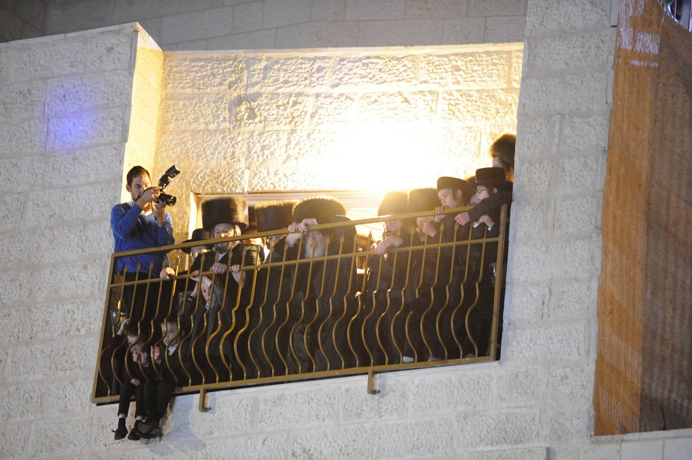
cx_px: 346
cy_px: 230
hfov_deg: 10.3
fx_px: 3841
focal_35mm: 200
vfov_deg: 6.9
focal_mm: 200
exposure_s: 1/20
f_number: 2.8
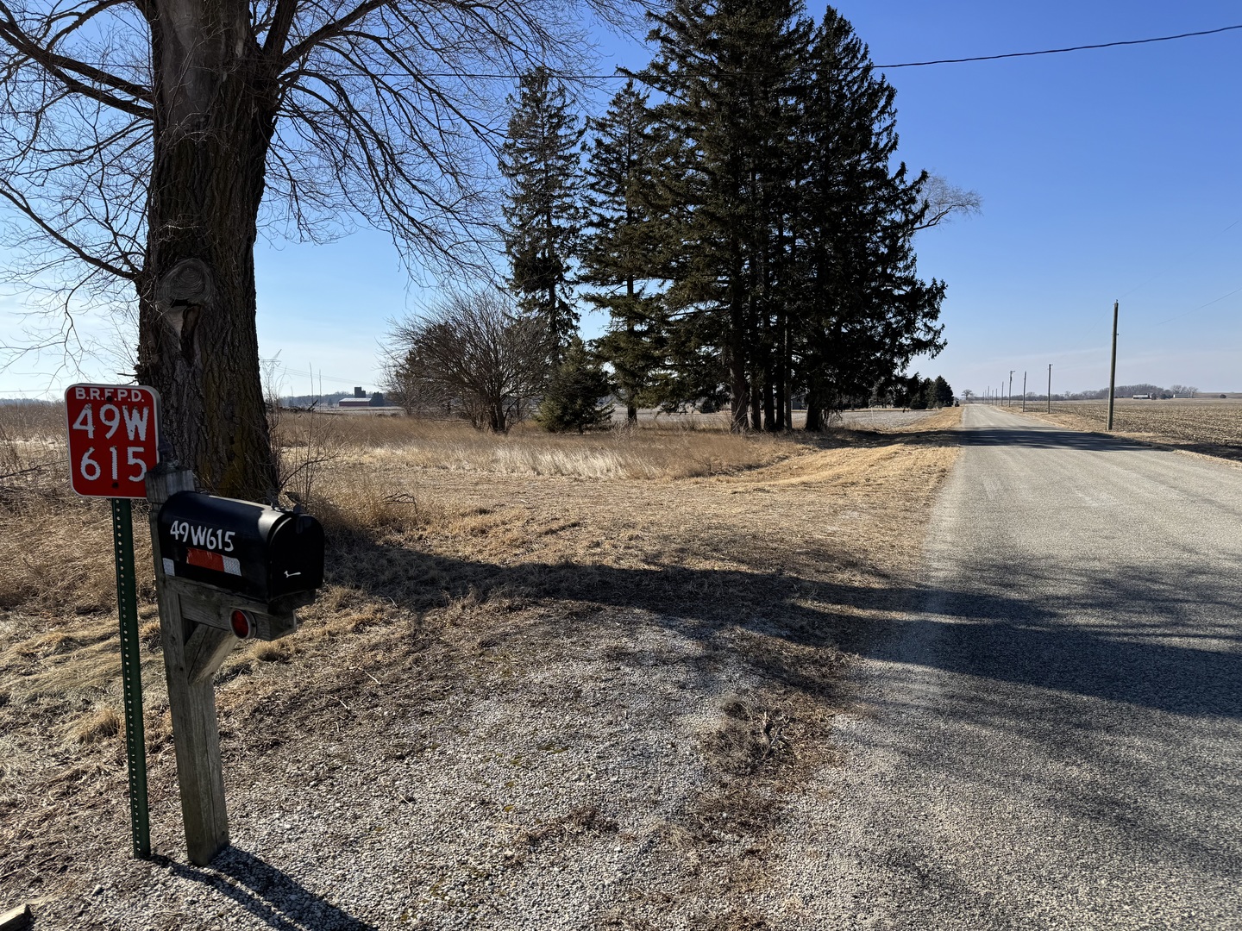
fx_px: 861
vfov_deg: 56.8
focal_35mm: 24
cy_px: 466
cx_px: 621
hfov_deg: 71.6
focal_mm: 6.76
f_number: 1.78
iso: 80
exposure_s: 1/4049
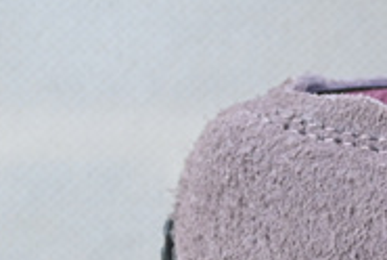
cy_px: 29
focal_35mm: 320
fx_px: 3448
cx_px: 1240
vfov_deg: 4.3
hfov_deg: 5.9
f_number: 5
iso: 100
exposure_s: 1/40
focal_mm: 33
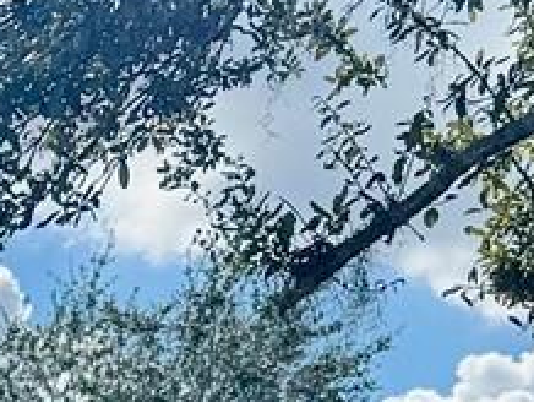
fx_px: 2718
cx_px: -745
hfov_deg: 9.9
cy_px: 1052
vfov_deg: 7.7
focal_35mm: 176
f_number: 1.78
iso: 80
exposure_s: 1/6410
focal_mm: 6.76
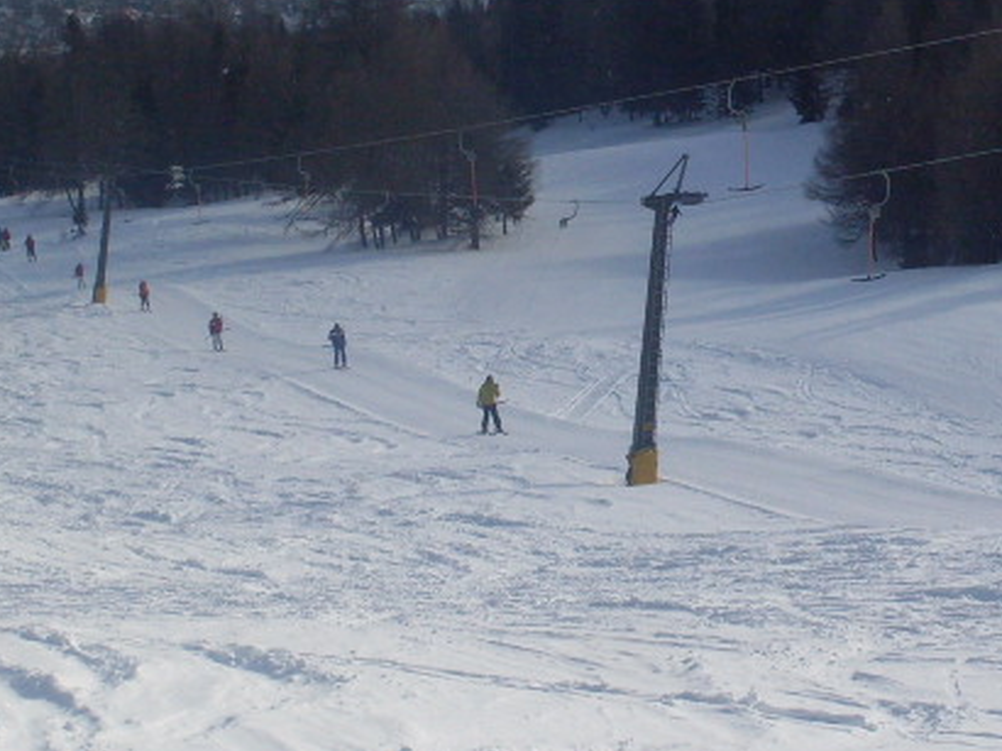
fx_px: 2748
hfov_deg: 20.6
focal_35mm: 95
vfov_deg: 15.5
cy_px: 279
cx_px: 653
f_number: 8.4
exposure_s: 1/350
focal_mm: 6.3
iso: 80
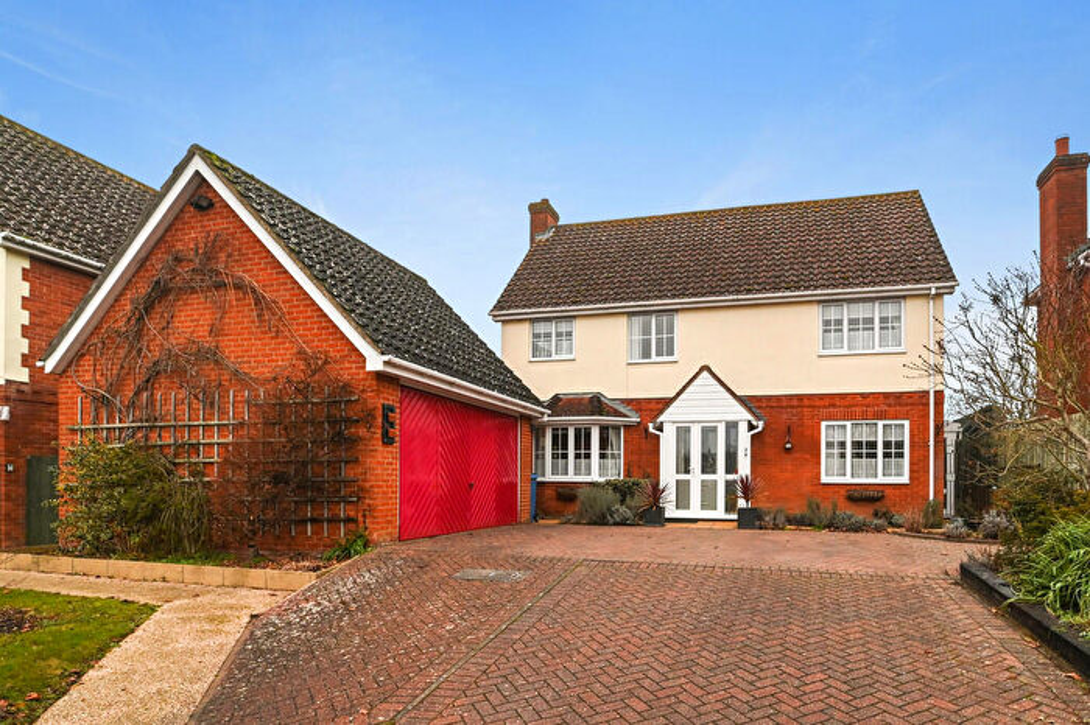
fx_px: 424
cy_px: 362
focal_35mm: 14
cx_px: 545
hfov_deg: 104.3
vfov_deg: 81.2
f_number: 8
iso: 800
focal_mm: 14
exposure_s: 1/60
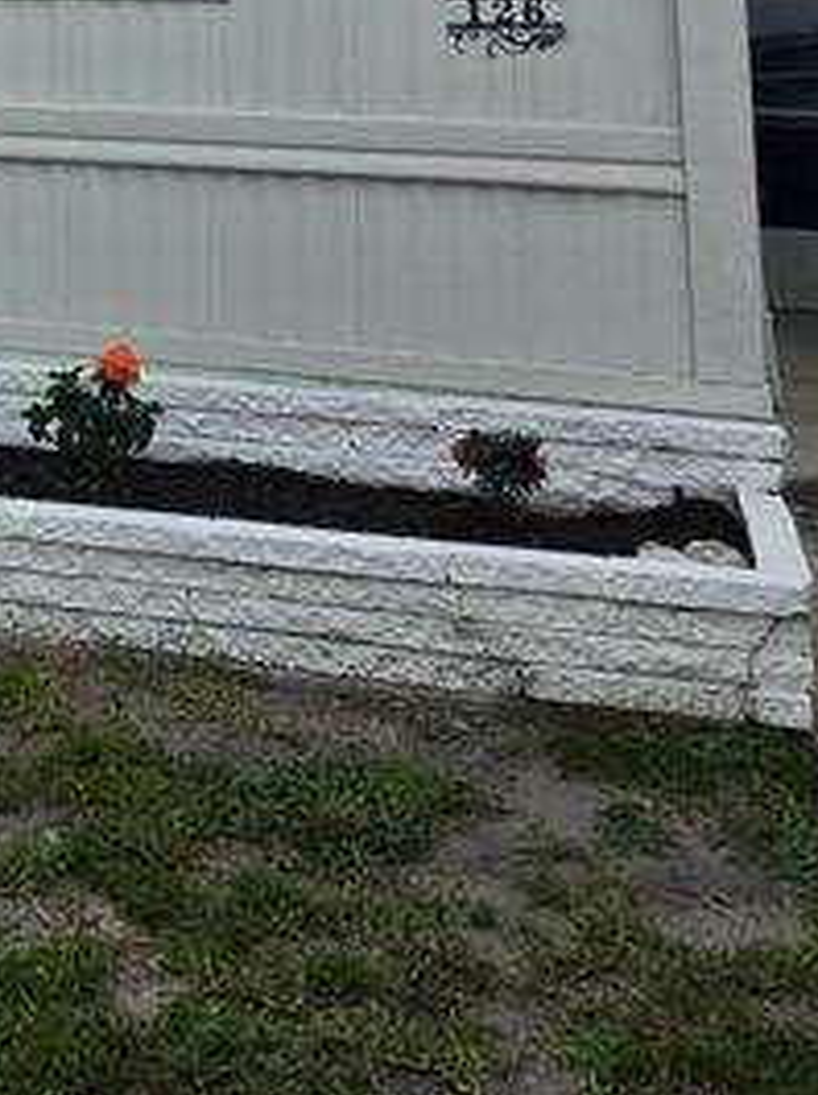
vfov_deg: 28.5
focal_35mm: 58
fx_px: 1832
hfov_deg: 23.4
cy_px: -250
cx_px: -120
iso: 80
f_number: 1.7
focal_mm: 6.3
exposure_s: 1/5608
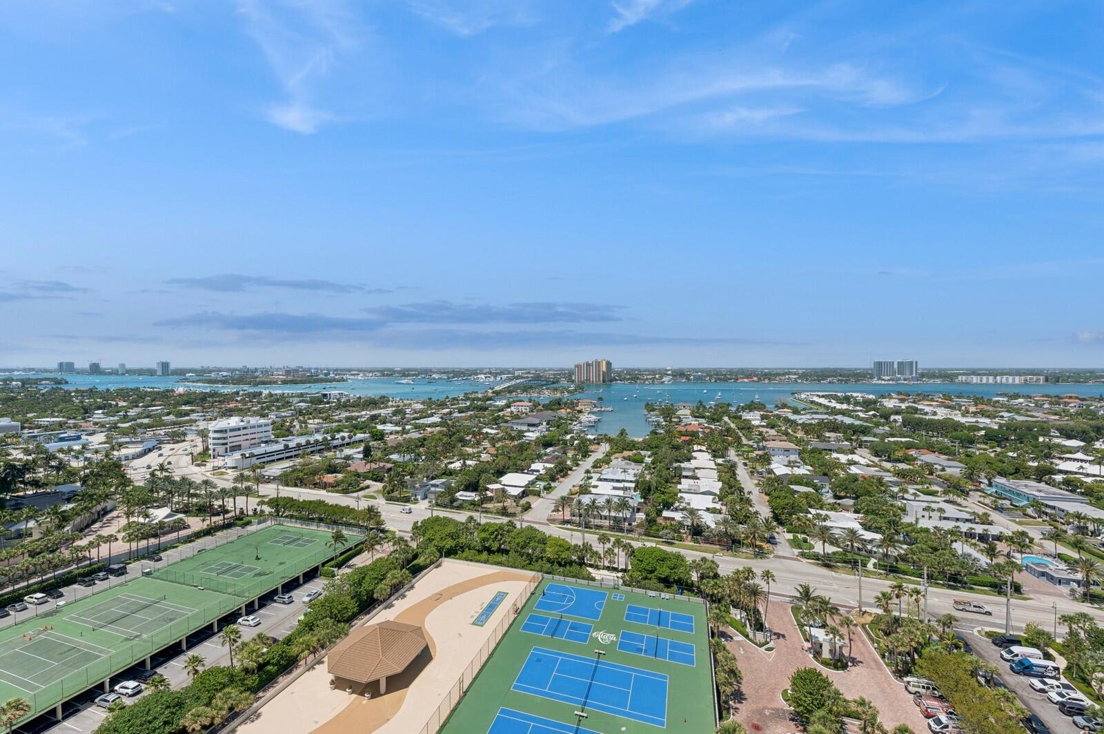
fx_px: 429
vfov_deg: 81.1
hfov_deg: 104.3
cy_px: 367
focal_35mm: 14
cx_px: 552
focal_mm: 14
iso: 100
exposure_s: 1/400
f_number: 11
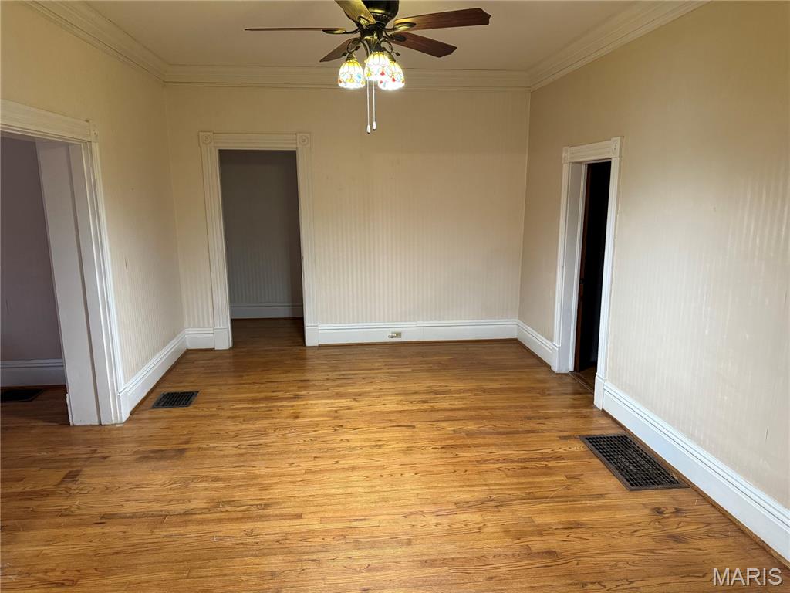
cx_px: 395
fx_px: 548
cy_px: 296
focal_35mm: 24
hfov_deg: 71.6
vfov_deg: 56.8
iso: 400
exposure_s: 1/60
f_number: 1.78
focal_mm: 6.76
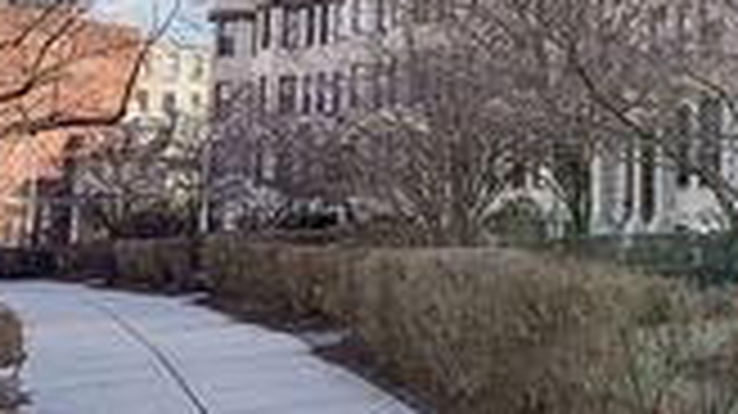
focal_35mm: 51
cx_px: 1058
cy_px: -200
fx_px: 997
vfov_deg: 20.3
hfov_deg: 28.9
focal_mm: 16
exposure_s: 1/80
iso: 100
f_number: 8
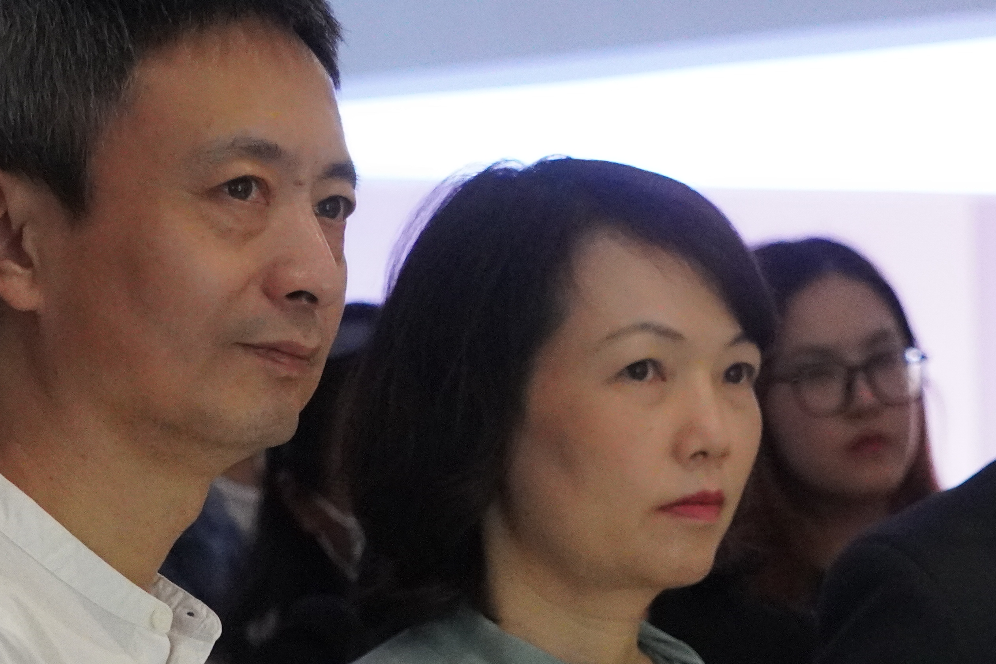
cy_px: 601
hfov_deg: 10.5
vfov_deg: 7.0
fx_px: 5427
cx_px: 741
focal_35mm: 196
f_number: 4.5
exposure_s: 1/80
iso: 6400
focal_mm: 55
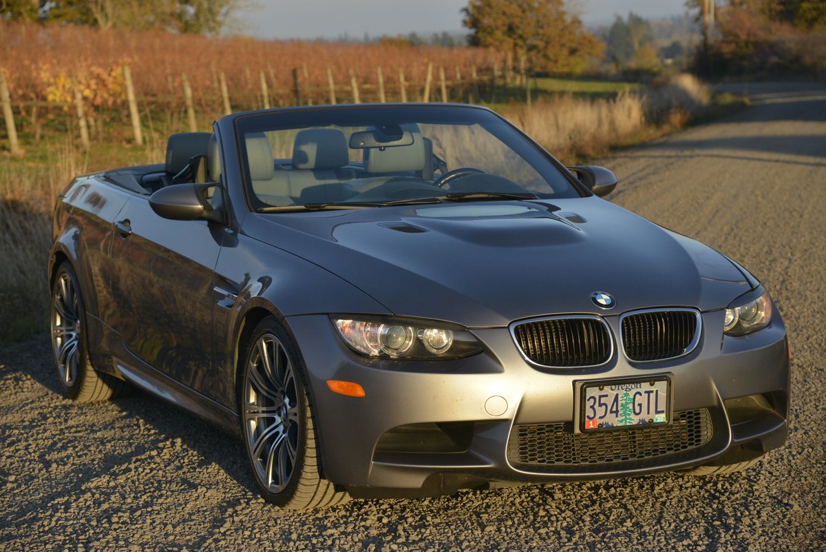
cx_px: 413
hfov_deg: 24.8
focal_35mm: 82
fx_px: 1882
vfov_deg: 16.7
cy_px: 276
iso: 1250
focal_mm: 82
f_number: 6.3
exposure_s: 1/2500
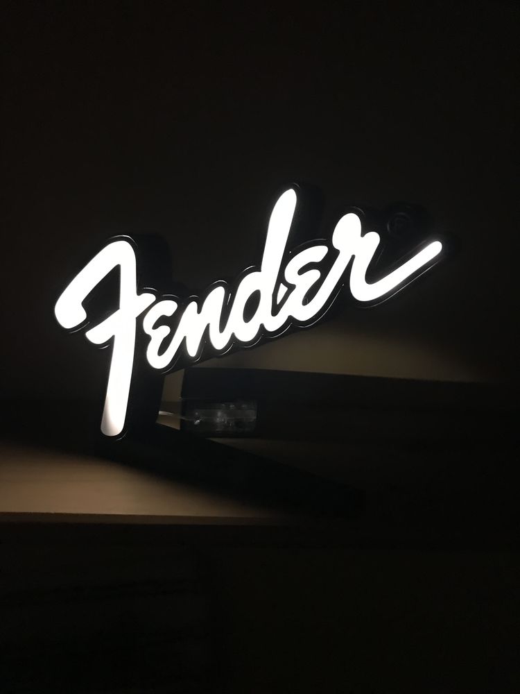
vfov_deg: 63.4
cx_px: 260
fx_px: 561
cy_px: 347
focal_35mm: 28
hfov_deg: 49.7
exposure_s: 1/8
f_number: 1.8
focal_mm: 3.99
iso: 80
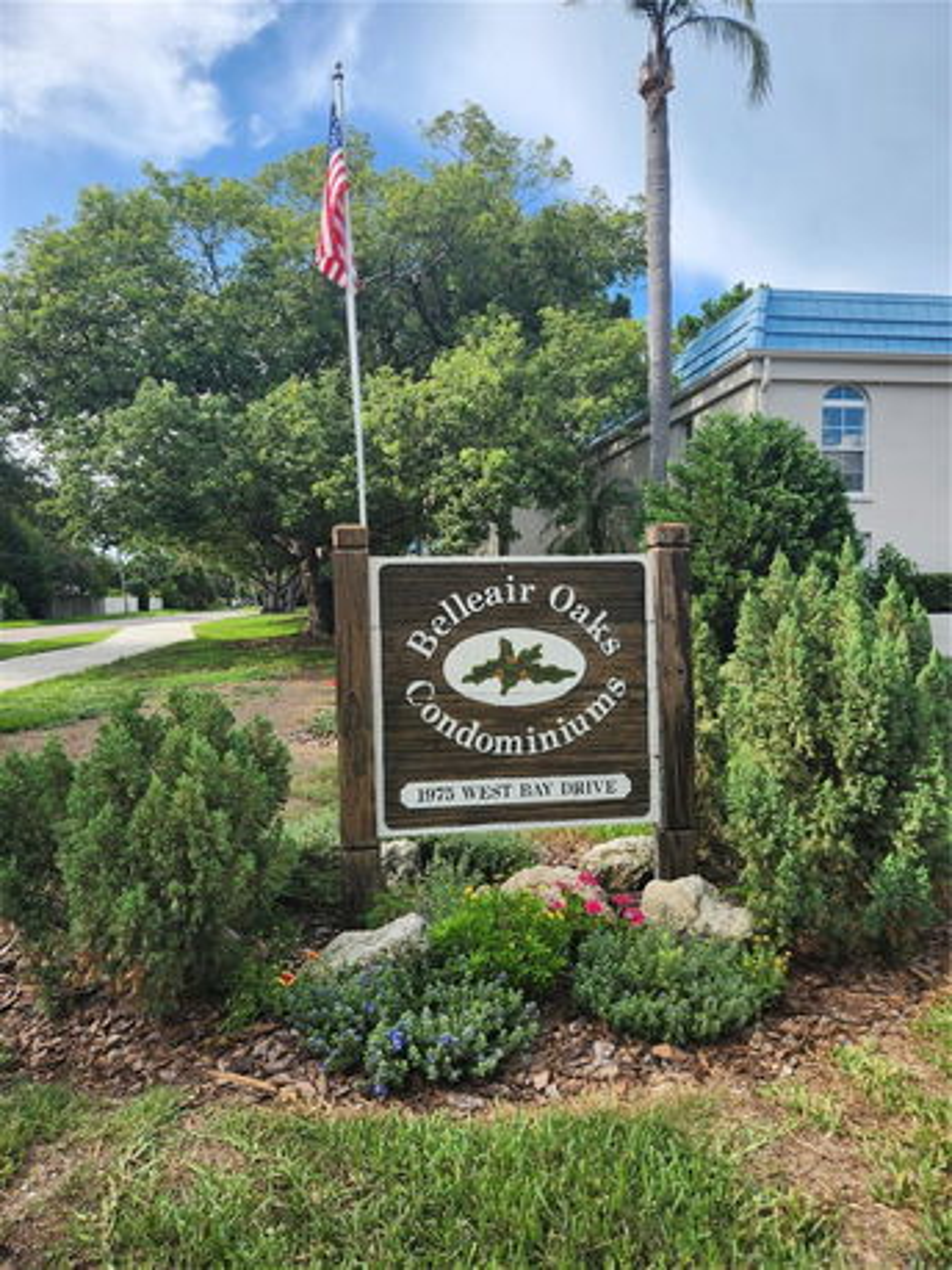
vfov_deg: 73.9
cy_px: 635
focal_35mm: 23
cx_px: 476
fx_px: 844
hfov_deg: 58.9
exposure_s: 1/838
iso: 20
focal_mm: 5.4
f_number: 1.8
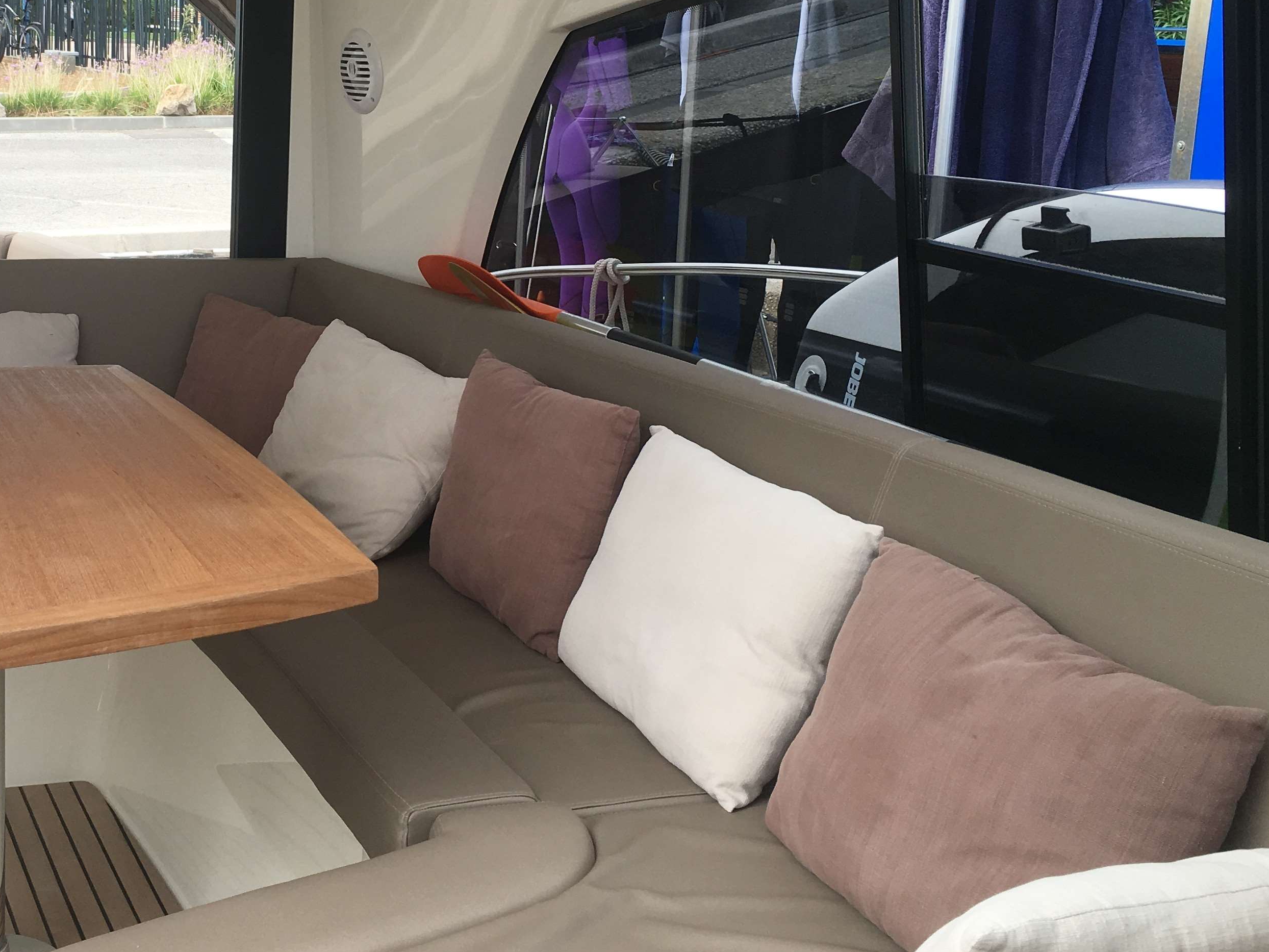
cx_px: 320
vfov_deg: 30.5
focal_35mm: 47
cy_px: 268
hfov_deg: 39.4
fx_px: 1723
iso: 25
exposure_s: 1/458
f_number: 2.2
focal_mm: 4.15
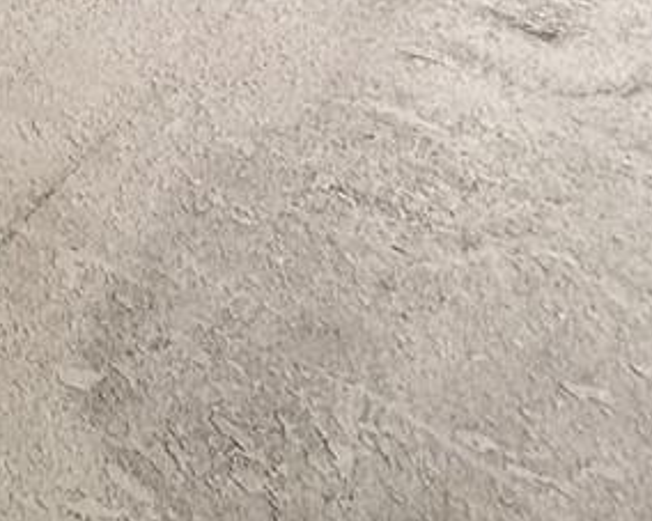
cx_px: -670
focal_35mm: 77
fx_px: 1485
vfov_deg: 13.8
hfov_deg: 17.4
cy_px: -741
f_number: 2.2
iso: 100
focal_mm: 2.22
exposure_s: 1/99
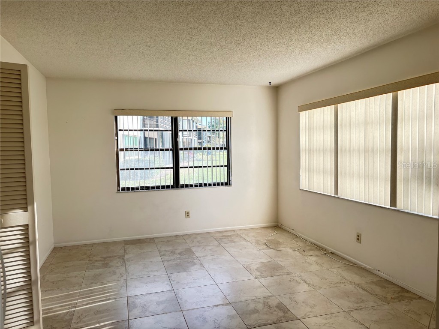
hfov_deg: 67.3
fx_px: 330
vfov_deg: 53.1
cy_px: 164
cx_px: 220
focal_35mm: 26
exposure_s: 1/165
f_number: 1.6
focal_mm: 5.96
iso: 64
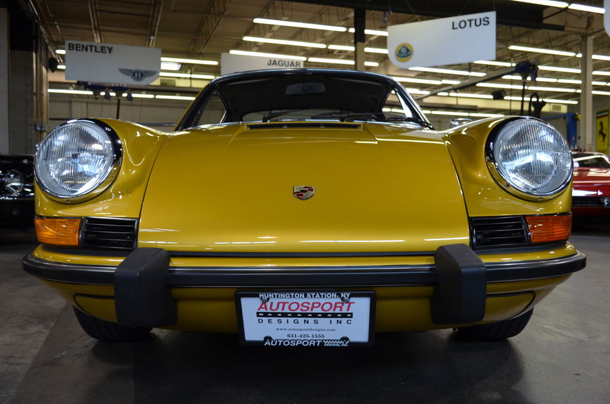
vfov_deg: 43.4
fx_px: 507
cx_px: 305
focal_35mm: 30
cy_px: 202
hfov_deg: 62.0
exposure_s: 1/60
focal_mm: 20
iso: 400
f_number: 4
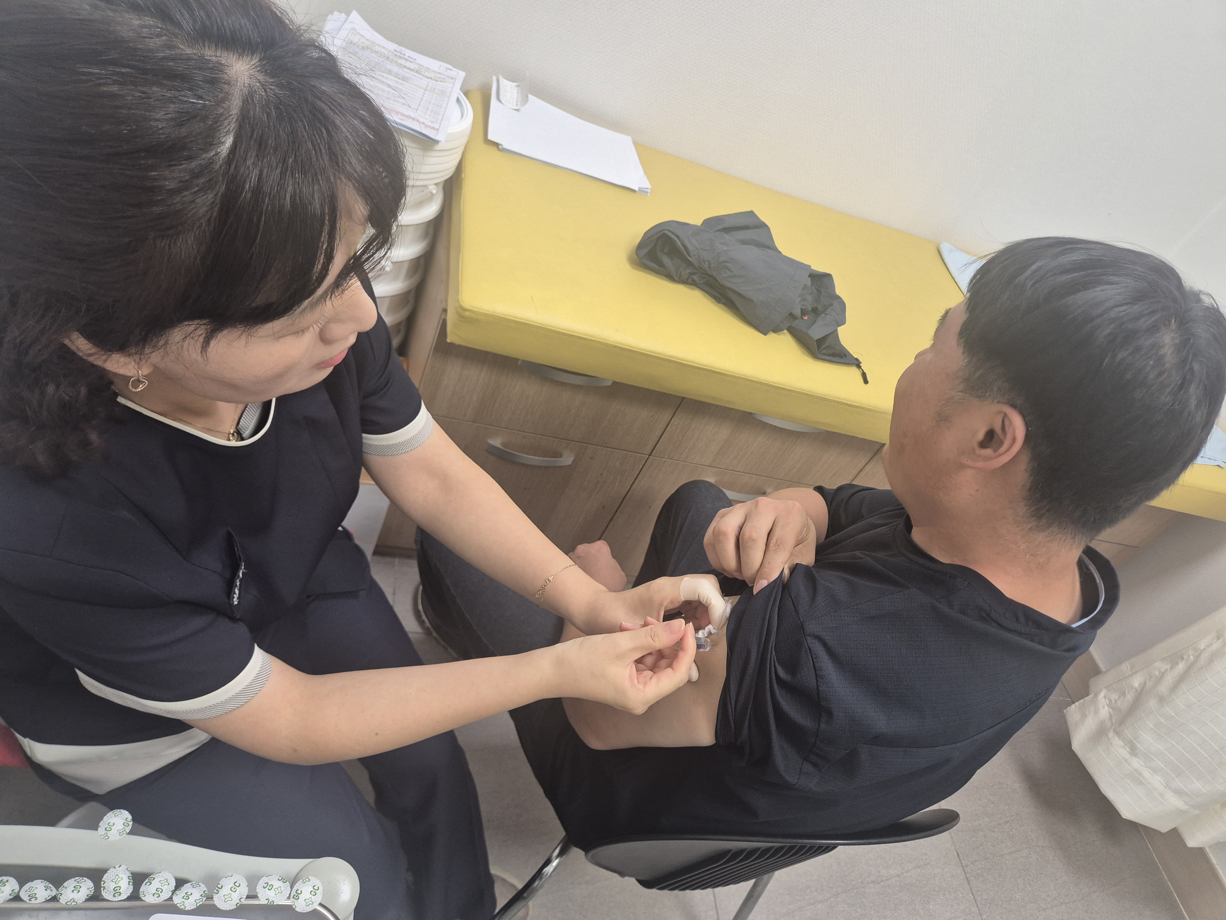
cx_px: 613
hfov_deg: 73.9
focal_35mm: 23
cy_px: 460
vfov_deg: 58.9
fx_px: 815
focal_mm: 5.4
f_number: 1.8
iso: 250
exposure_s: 1/120
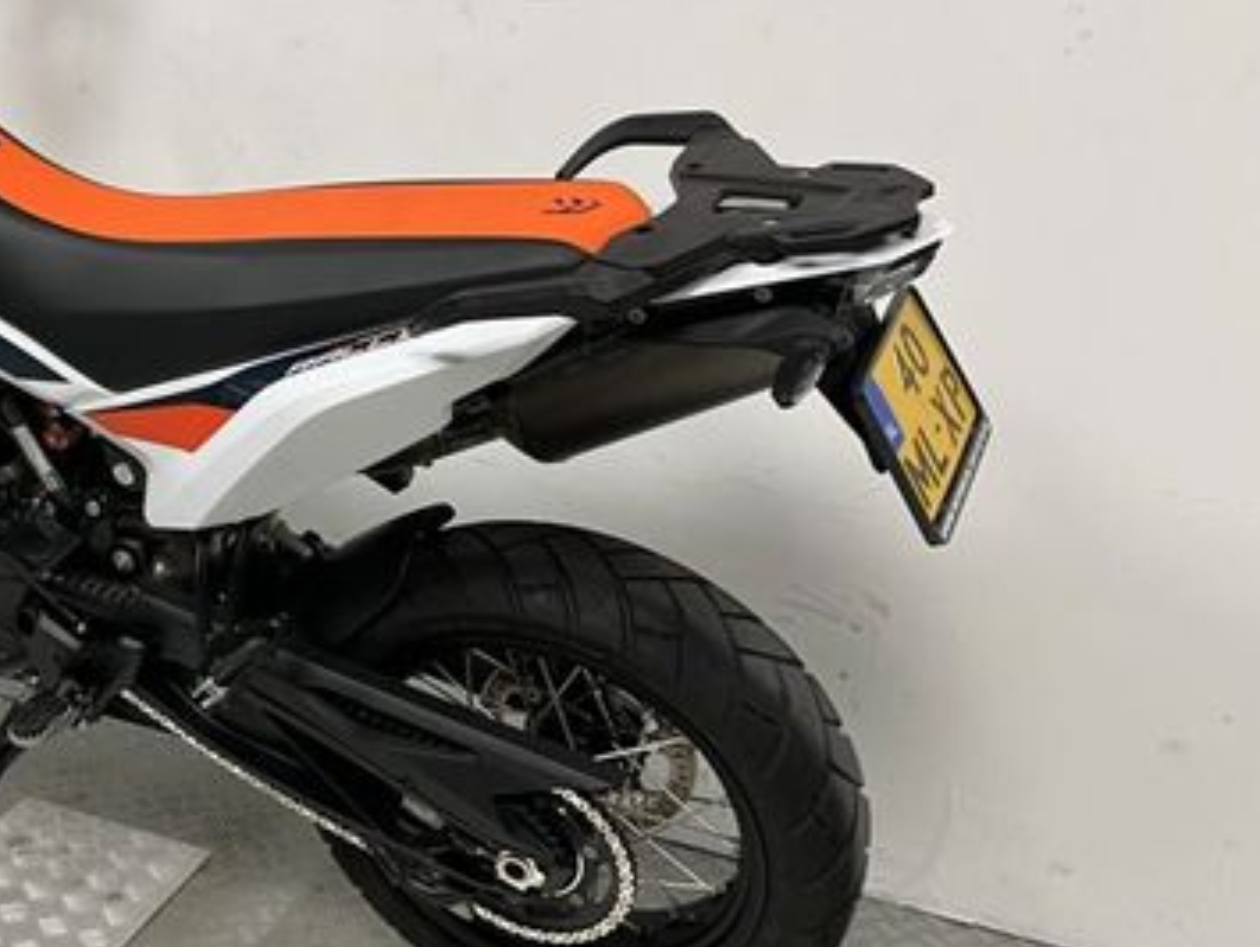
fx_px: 1712
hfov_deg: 38.5
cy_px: 441
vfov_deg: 30.9
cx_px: 210
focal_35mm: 47
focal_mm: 5.1
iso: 100
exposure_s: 1/50
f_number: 1.6
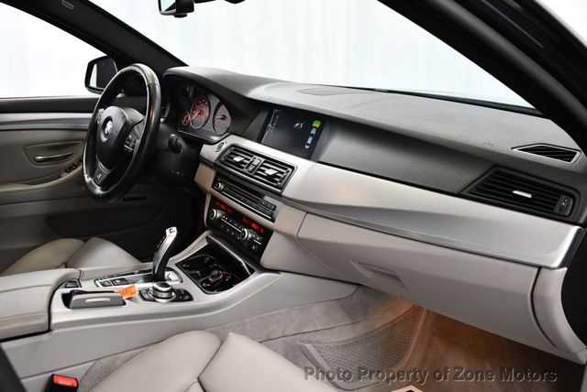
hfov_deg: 53.1
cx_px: 294
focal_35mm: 36
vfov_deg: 36.9
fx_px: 588
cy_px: 196
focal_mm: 18
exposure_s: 1/125
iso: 1800
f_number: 3.5
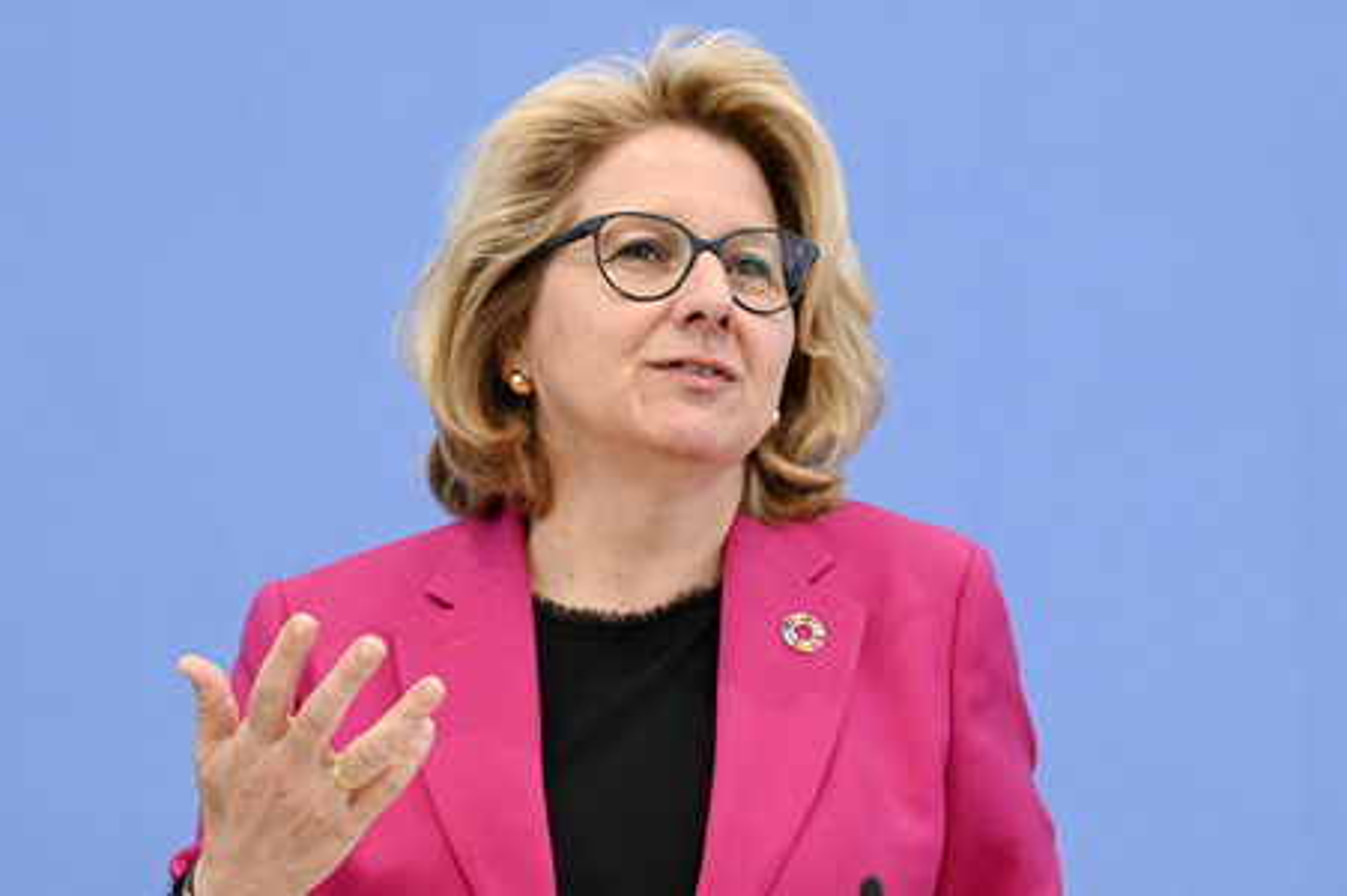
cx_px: 674
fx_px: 4487
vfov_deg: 11.4
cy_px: 448
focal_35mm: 120
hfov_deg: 17.1
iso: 2500
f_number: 5.6
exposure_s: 1/400
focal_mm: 120
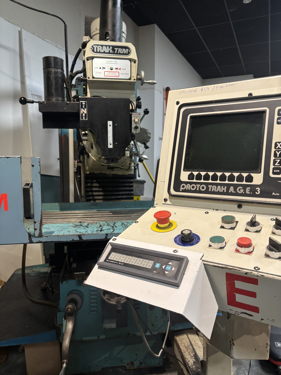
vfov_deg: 67.3
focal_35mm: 26
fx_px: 281
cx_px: 140
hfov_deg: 53.1
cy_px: 188
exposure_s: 1/50
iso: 200
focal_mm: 5.96
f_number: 1.6
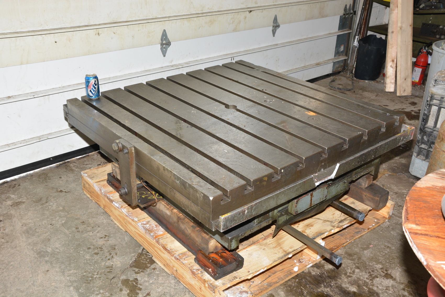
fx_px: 482
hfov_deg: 49.5
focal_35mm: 39
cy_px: 148
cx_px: 222
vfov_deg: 34.2
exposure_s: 1/60
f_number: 7.1
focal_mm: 26
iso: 800
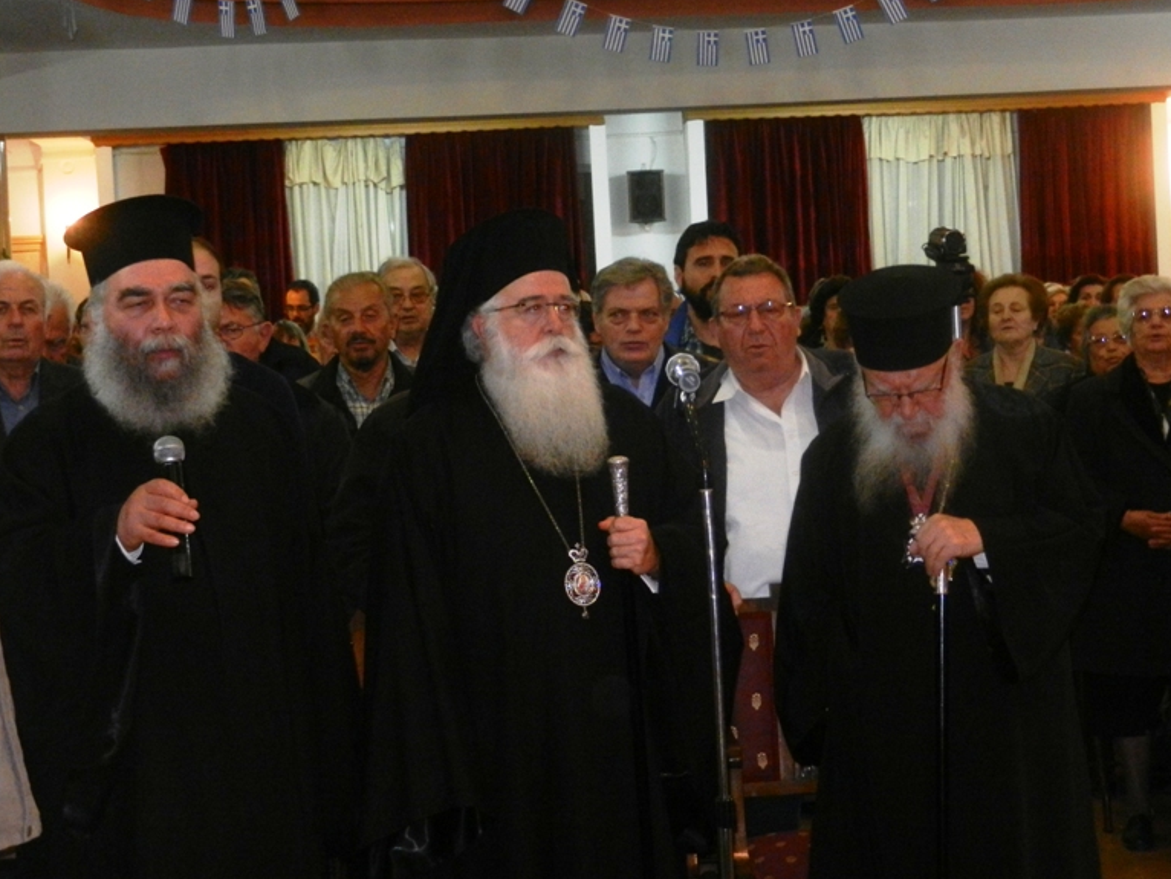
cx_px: 579
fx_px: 2403
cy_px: 440
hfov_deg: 27.4
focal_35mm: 71
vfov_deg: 20.7
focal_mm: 12.3
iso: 800
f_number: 4.6
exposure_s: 1/30
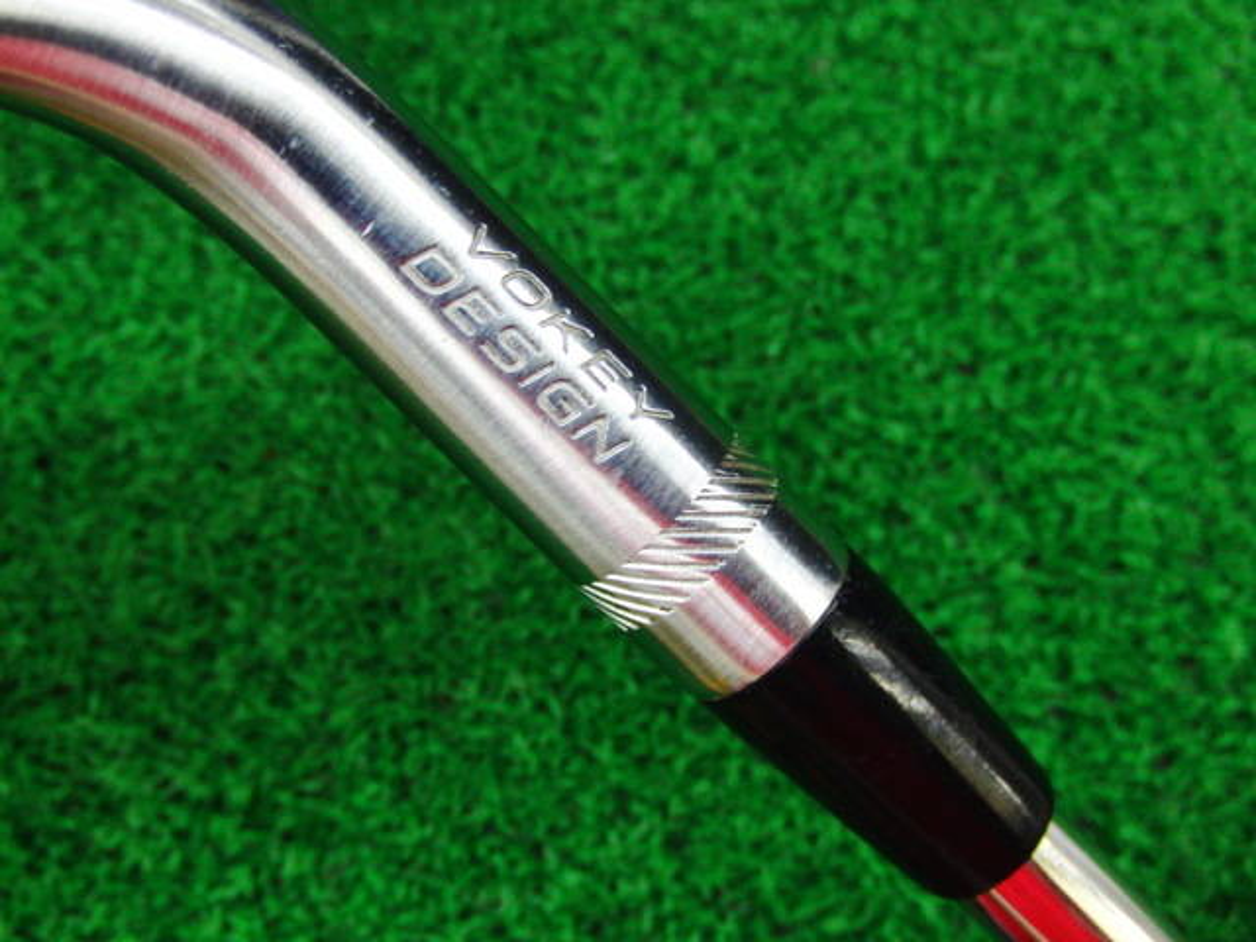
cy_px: 471
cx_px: 628
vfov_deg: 38.7
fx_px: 1343
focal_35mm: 37
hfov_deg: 50.1
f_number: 3.6
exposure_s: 1/50
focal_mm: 6.42
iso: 400
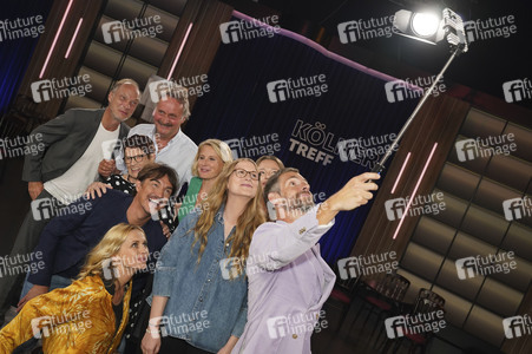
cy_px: 177
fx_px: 605
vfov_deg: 32.6
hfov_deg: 47.4
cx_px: 266
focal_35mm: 41
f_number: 5
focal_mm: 41
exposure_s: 1/200
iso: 1600
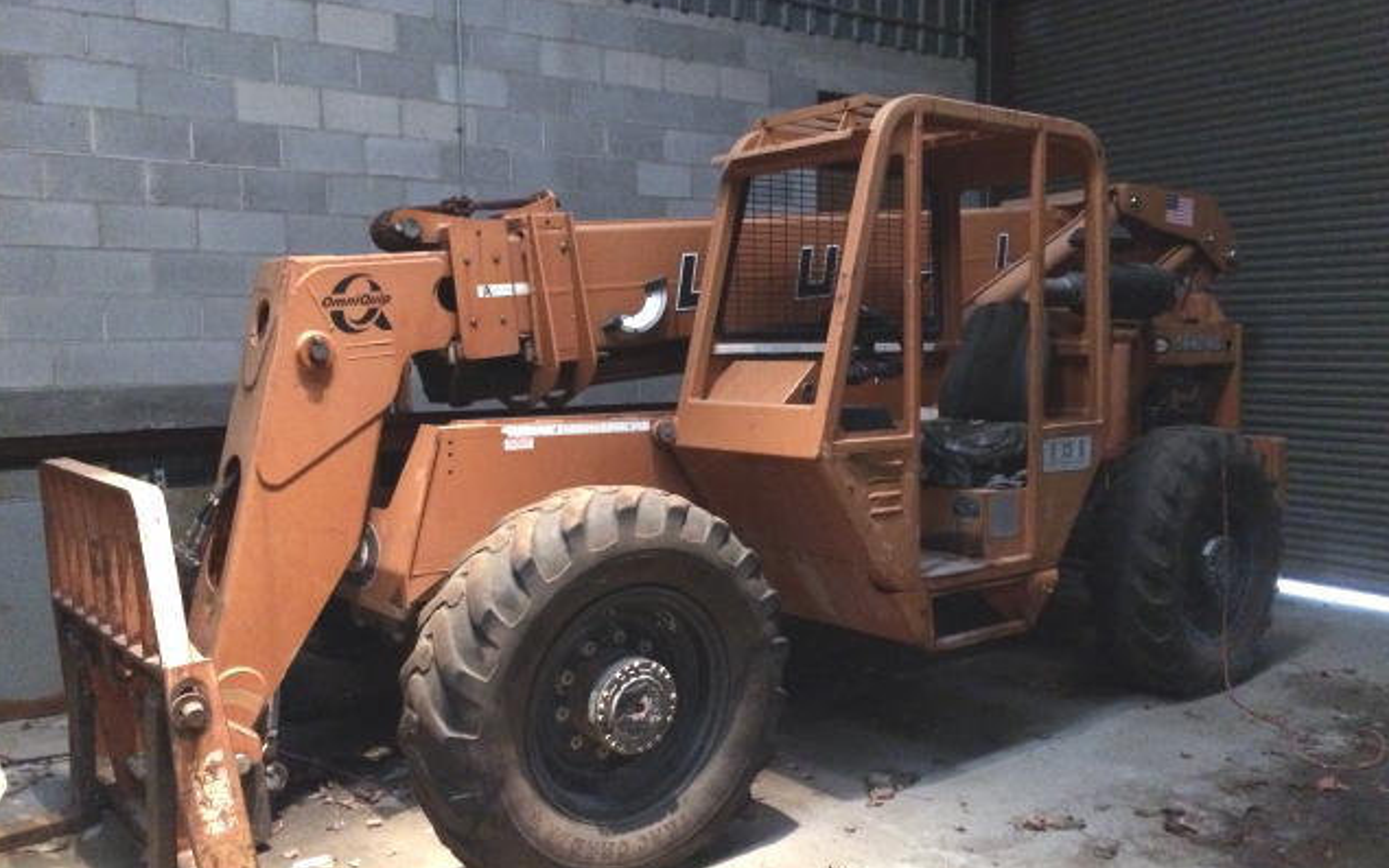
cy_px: 455
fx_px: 1174
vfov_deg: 40.6
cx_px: 693
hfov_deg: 61.2
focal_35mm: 31
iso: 500
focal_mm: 4.15
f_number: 2.2
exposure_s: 1/15
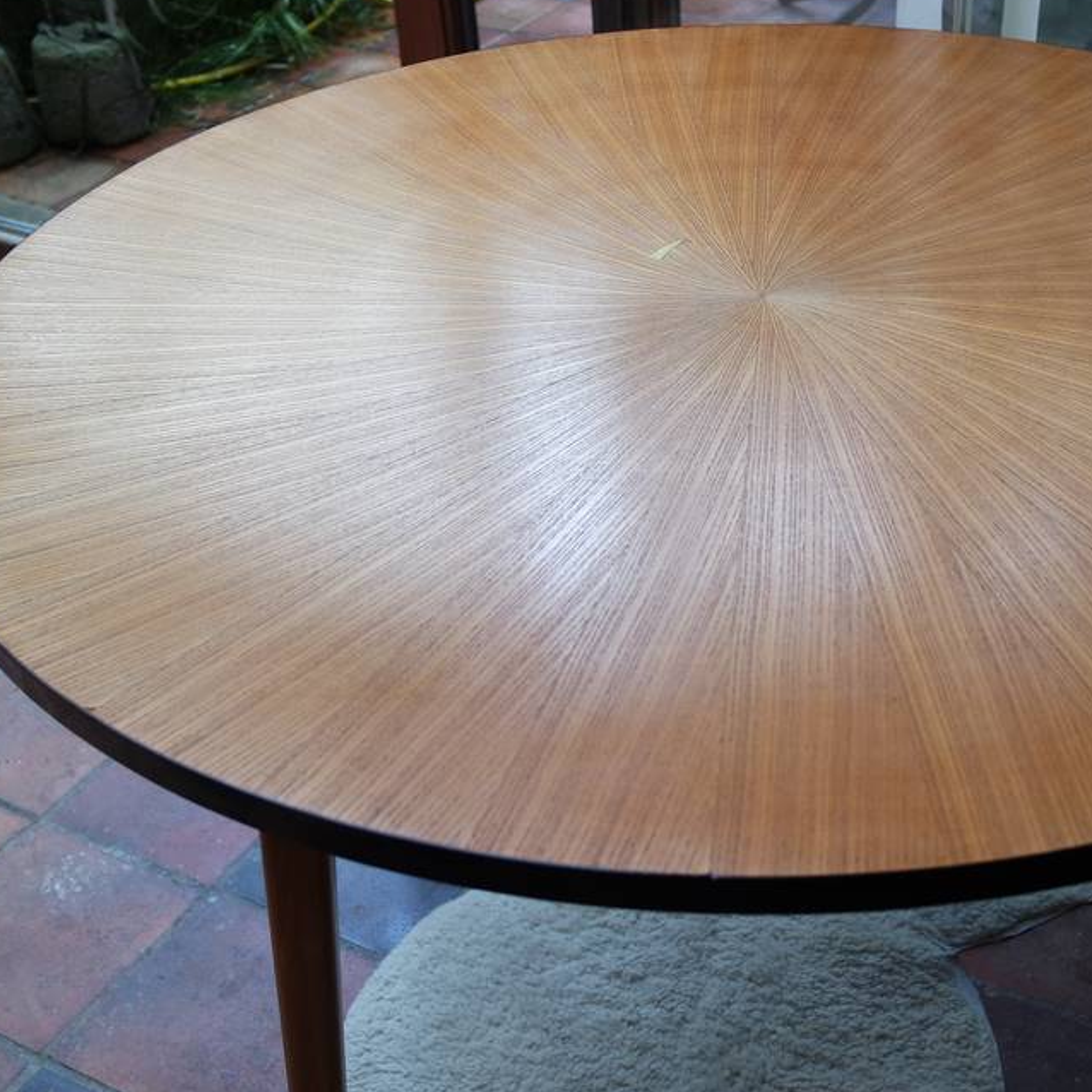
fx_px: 1642
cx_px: 746
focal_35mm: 46
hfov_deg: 36.3
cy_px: 577
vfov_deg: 36.8
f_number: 3.5
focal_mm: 20
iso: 200
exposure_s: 1/40
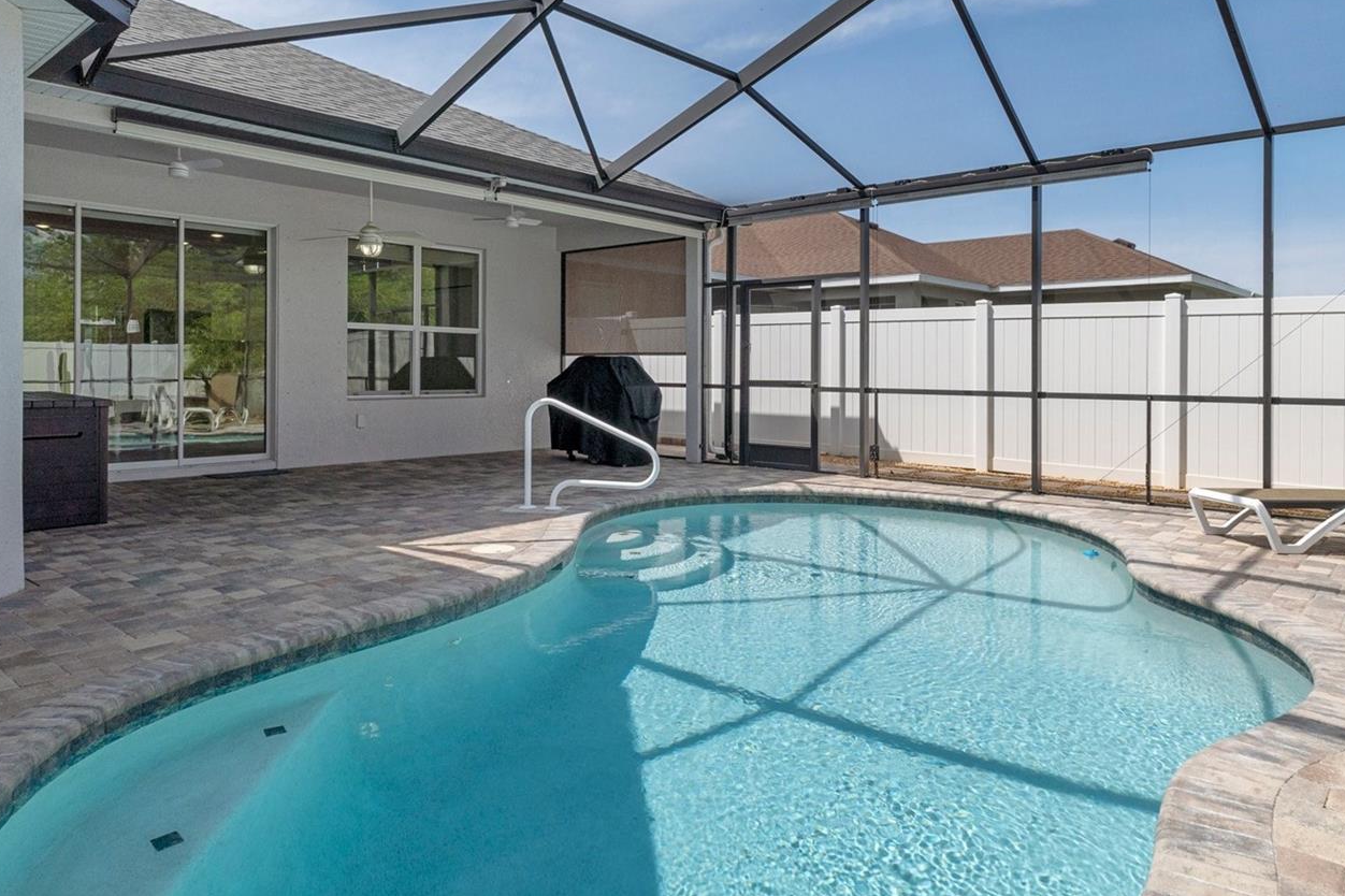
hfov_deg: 76.1
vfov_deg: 54.9
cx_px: 654
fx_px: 859
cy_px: 388
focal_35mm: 23
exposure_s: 1/350
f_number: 8
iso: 320
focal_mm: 12
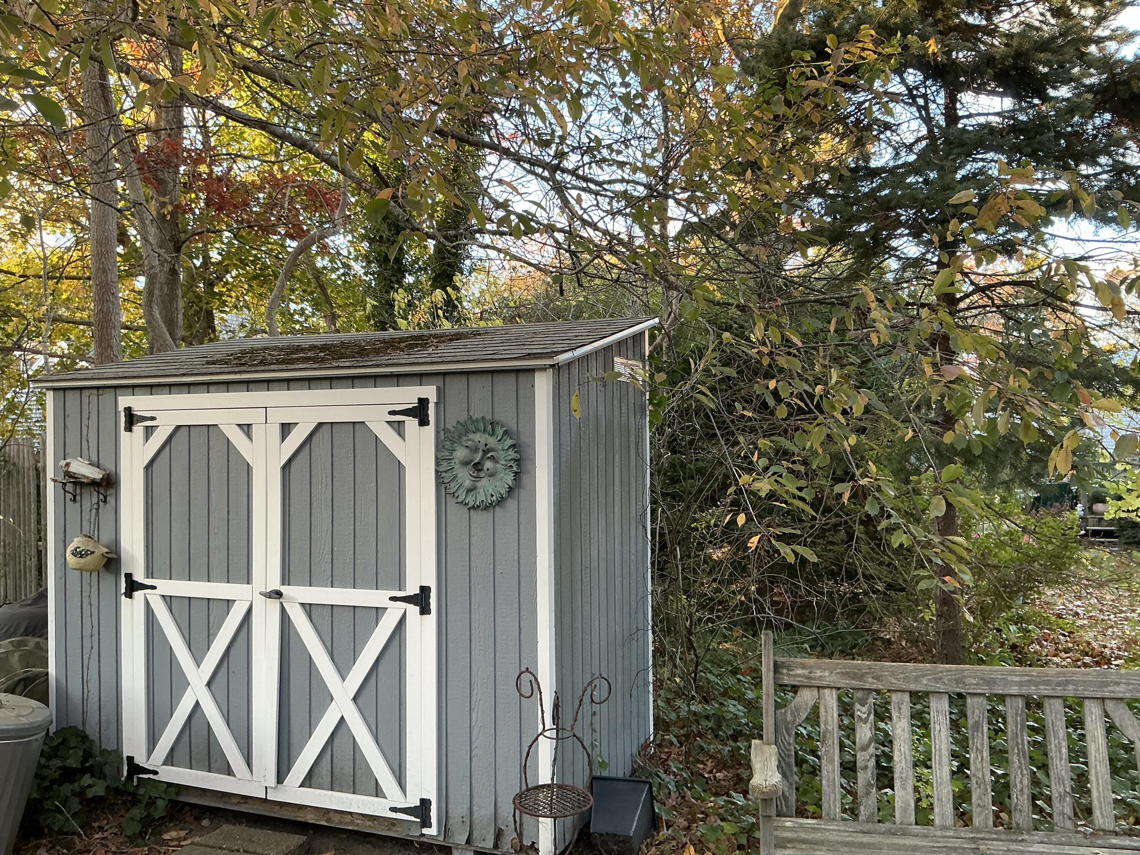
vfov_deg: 49.7
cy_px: 428
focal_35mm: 28
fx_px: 922
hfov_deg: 63.4
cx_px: 570
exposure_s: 1/67
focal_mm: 3
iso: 64
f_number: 1.8
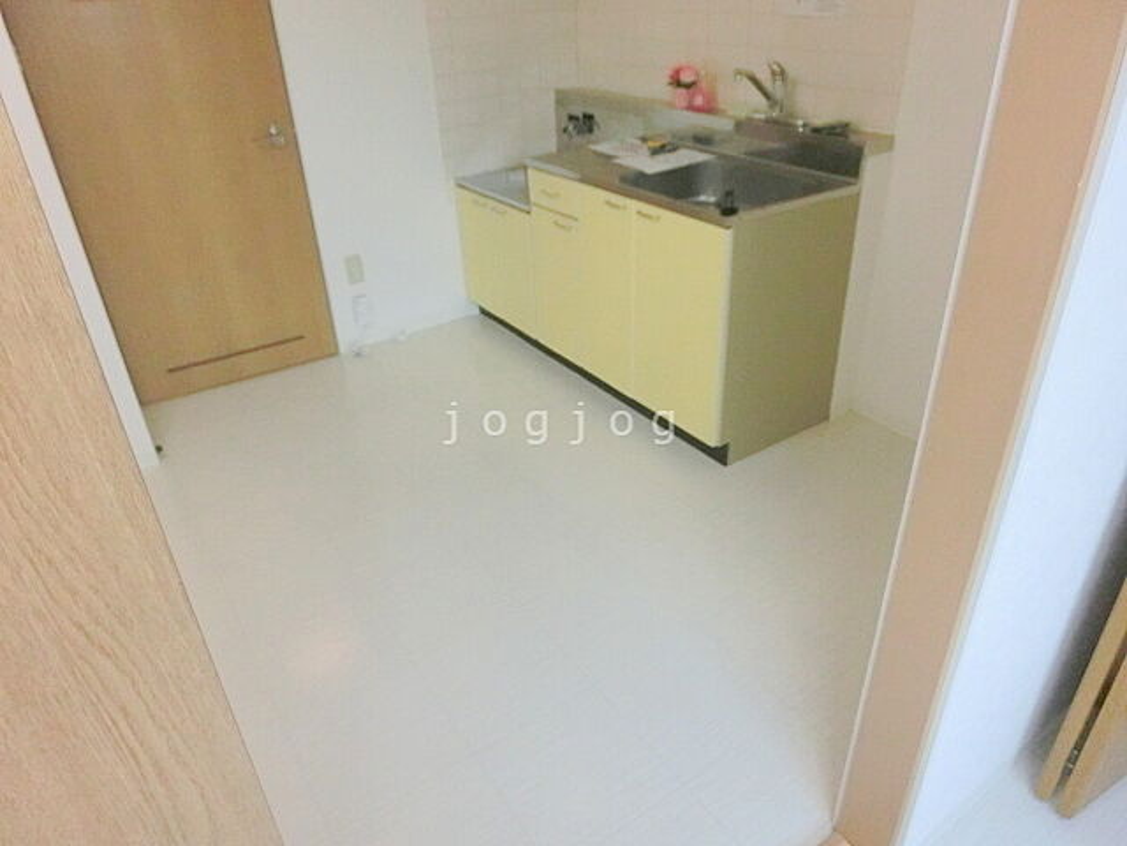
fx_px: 781
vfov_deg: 56.8
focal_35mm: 24
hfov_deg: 71.6
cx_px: 564
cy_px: 423
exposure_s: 1/250
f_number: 3
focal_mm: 4.24
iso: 800
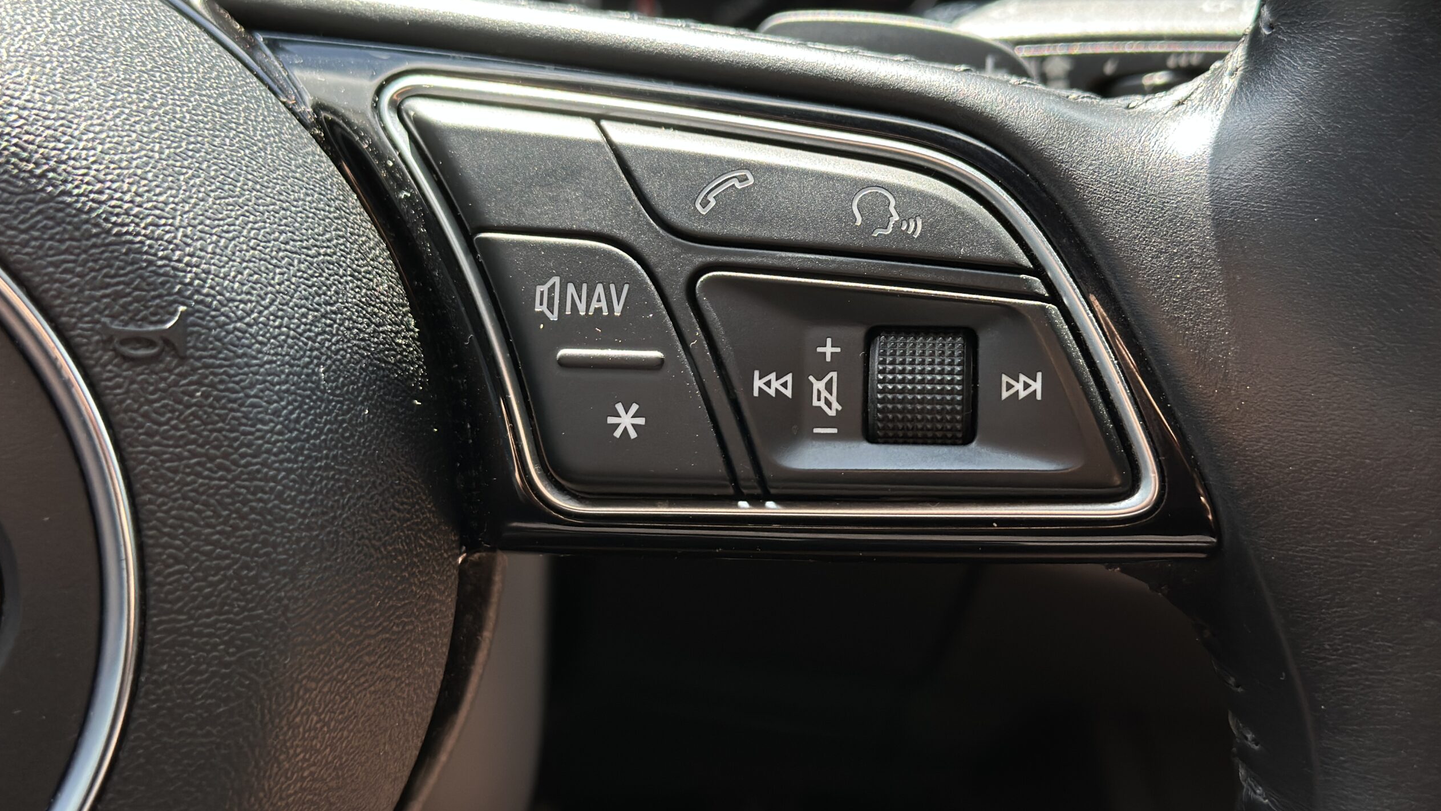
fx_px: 2025
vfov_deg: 22.6
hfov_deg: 39.2
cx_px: 717
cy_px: 383
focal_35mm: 53
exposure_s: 1/355
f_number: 1.78
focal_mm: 6.86
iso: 80
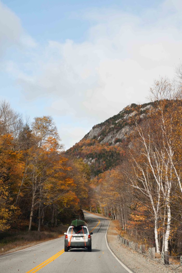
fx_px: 531
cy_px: 136
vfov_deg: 28.8
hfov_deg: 19.5
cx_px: 91
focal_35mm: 70
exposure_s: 1/500
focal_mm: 70
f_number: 7.1
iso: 250
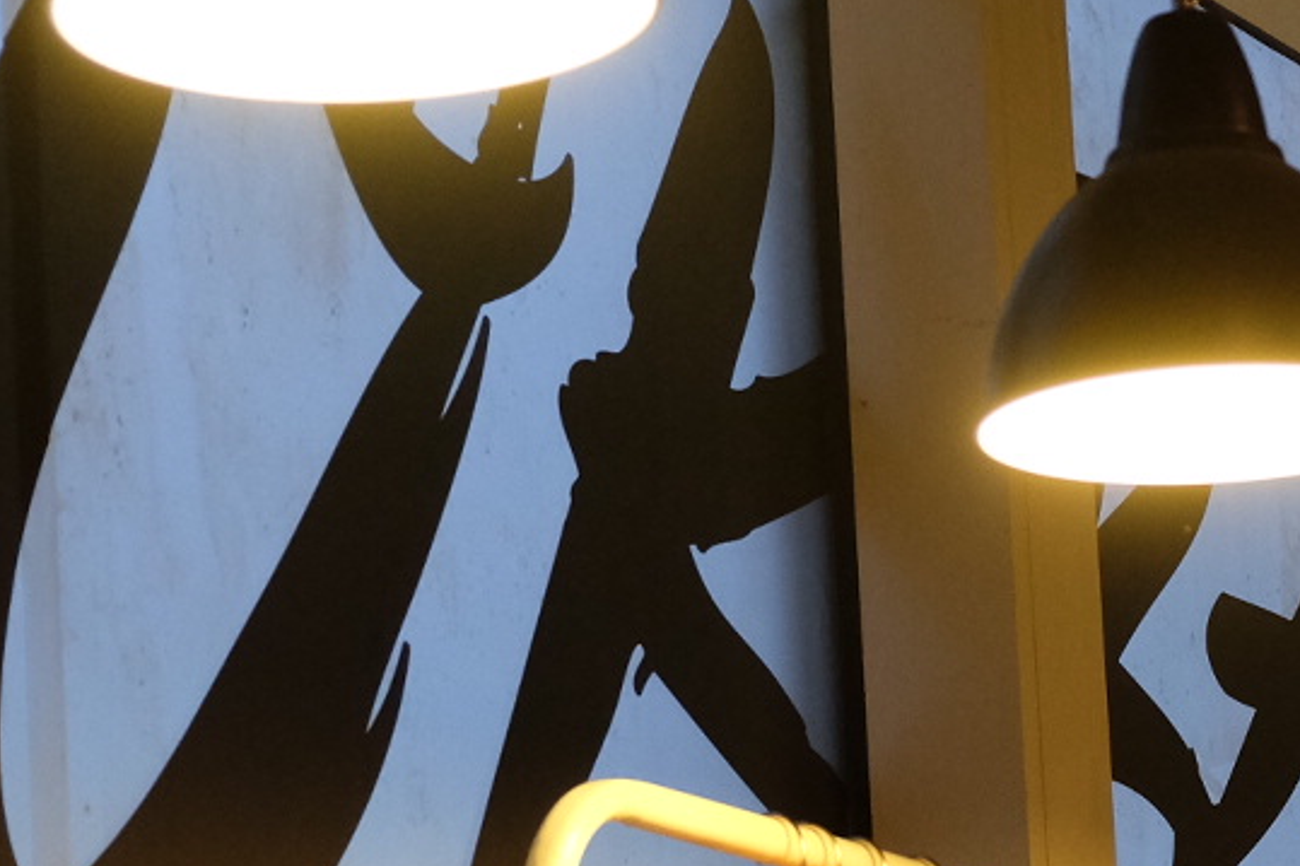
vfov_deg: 8.7
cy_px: 1148
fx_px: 5595
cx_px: 1247
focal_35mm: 155
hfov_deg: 13.1
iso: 2000
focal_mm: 31.5
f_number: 3.6
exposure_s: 1/60
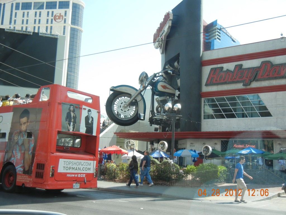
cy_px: 108
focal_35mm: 39
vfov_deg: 36.8
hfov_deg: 47.9
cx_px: 143
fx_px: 322
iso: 160
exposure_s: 1/372
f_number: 3.7
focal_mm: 7.1
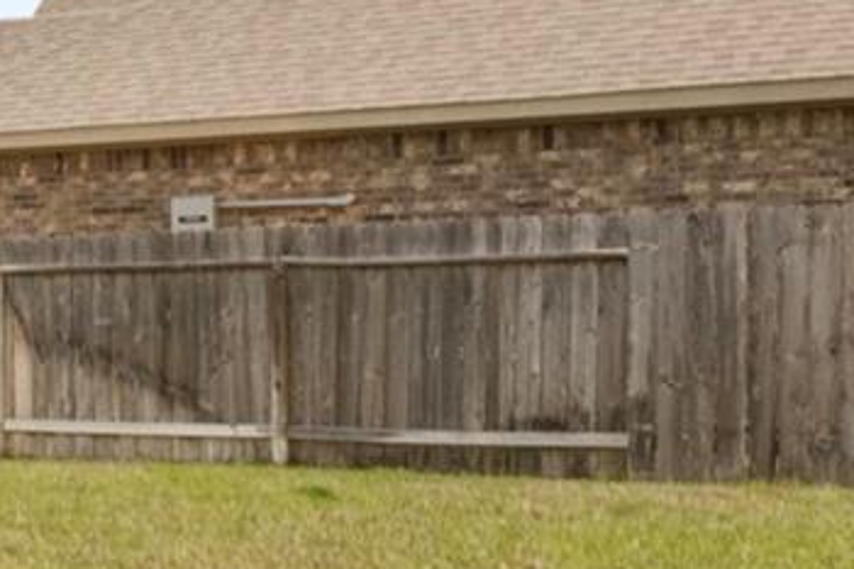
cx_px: -669
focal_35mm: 76
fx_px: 1802
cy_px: 272
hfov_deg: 19.8
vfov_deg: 17.9
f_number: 9
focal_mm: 13
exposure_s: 1/60
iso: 800
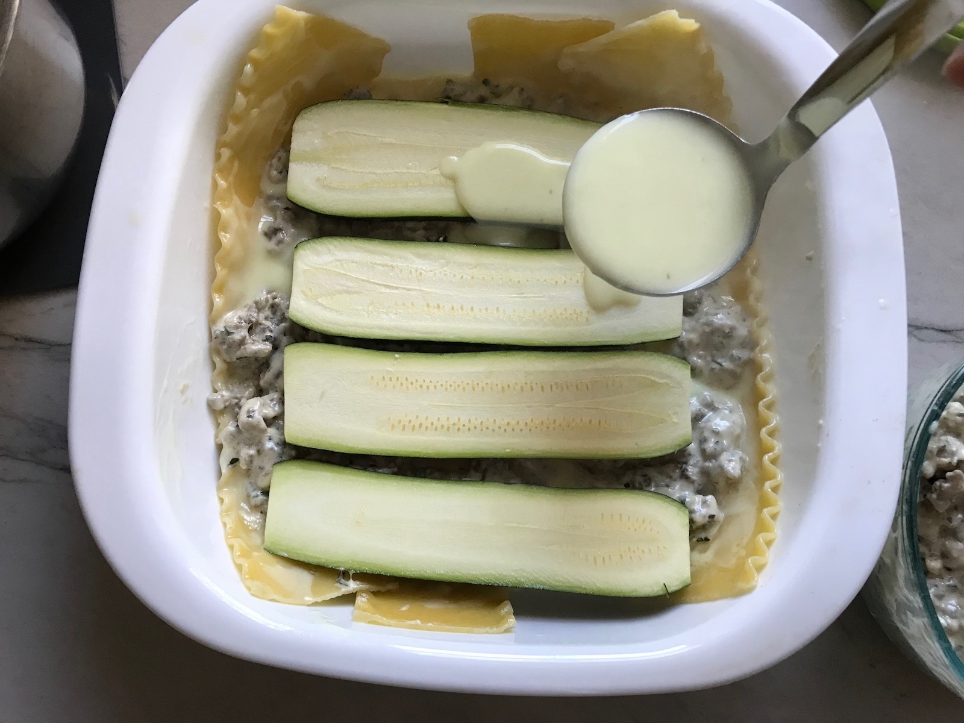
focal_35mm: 28
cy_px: 362
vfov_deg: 49.7
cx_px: 482
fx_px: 780
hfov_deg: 63.4
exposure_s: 1/30
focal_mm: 3.99
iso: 32
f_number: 1.8
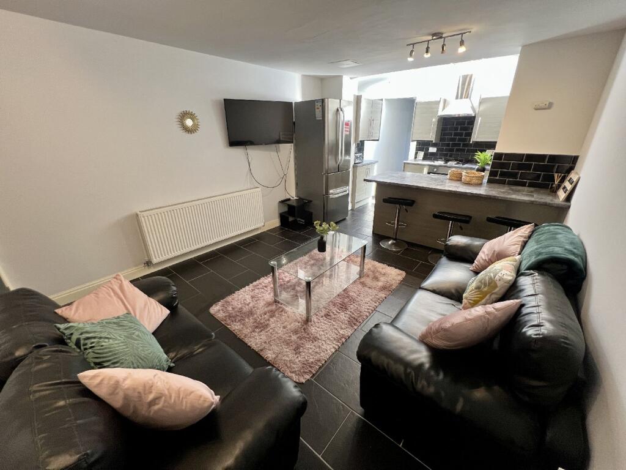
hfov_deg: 106.2
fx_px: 235
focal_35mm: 13
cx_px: 313
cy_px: 235
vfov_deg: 89.9
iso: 200
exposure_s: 1/50
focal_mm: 1.57
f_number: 1.8
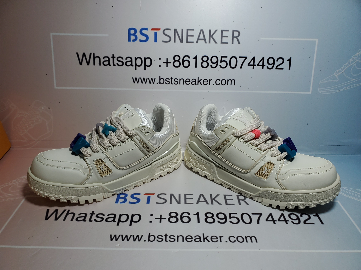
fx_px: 271
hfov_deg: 67.3
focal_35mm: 26
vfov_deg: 53.1
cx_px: 180
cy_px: 135
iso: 50
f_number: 2.4
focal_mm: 4.3
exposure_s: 1/432
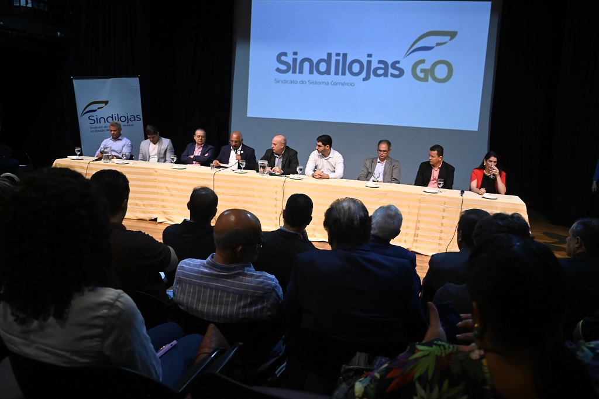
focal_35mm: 31
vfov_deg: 42.3
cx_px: 300
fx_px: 516
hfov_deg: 60.3
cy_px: 200
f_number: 6.3
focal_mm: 31
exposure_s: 1/125
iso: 8000
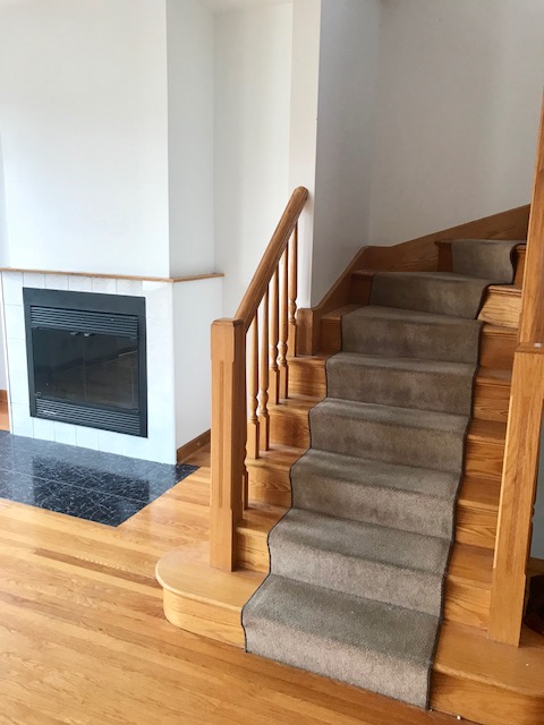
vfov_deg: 63.4
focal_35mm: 28
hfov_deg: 49.7
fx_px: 587
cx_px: 272
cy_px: 362
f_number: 1.8
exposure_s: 1/40
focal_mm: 3.99
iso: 25
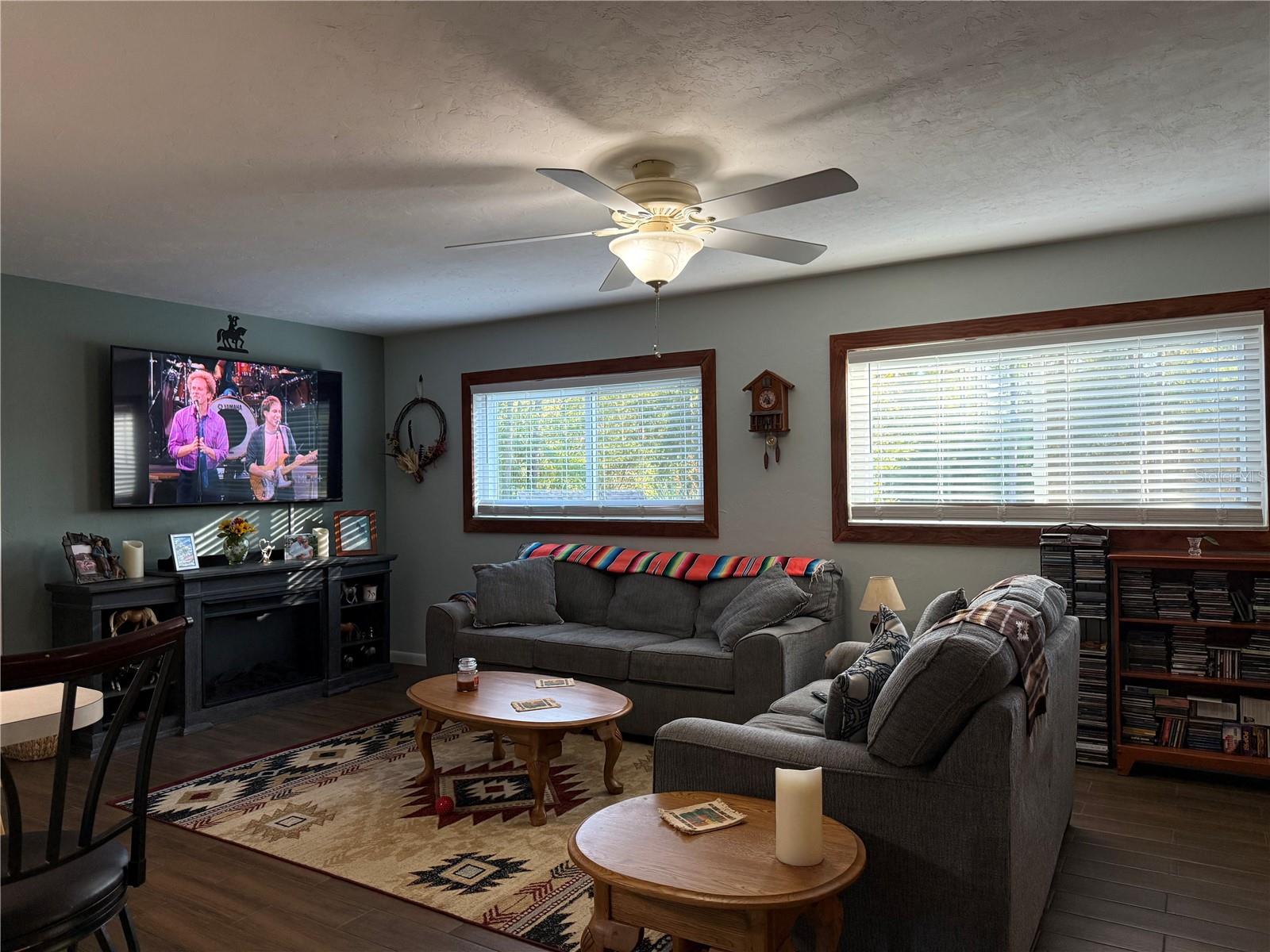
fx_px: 881
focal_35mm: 24
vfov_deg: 56.8
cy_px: 476
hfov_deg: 71.6
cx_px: 635
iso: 320
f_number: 1.78
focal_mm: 6.76
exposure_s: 1/120
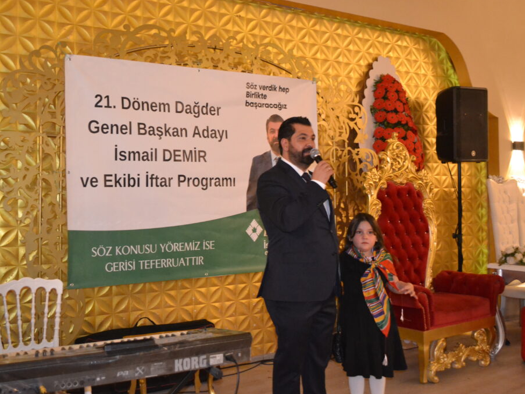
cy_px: 196
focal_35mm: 36
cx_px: 242
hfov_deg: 51.3
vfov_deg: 39.6
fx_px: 546
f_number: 4
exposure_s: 1/60
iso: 3200
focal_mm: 22
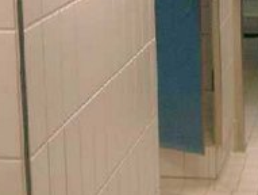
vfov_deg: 12.6
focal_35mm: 116
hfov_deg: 16.9
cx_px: 96
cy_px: -24
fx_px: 866
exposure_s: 1/80
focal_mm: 7.6
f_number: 2.6
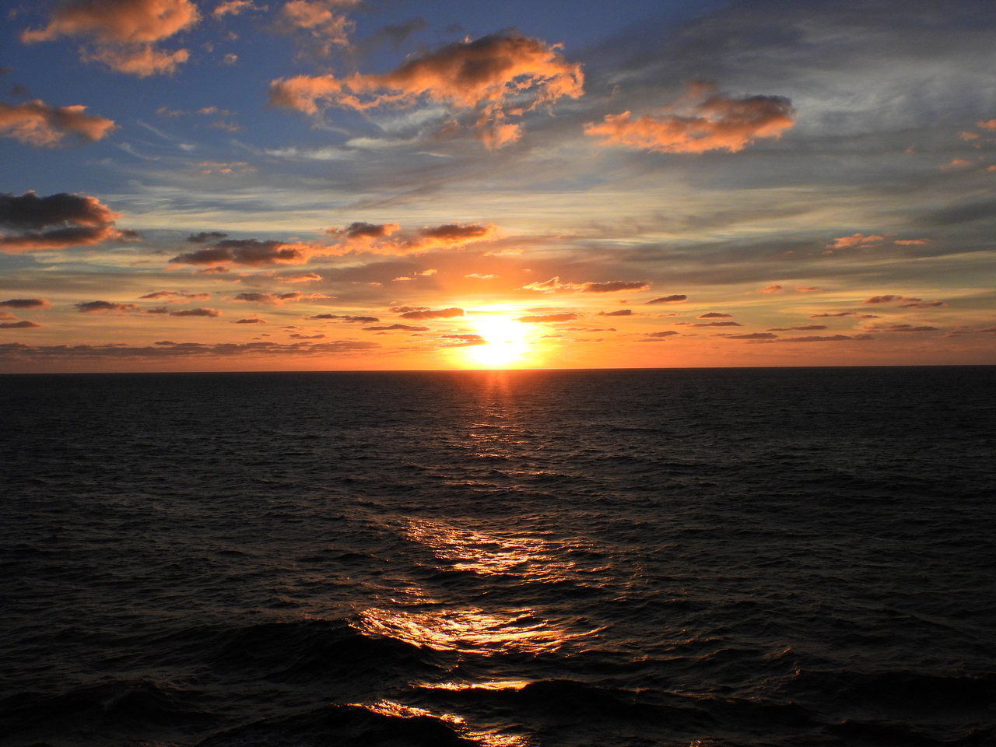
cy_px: 374
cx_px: 498
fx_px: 863
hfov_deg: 60.0
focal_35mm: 30
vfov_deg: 46.8
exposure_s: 1/2000
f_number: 4
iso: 100
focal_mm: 5.4
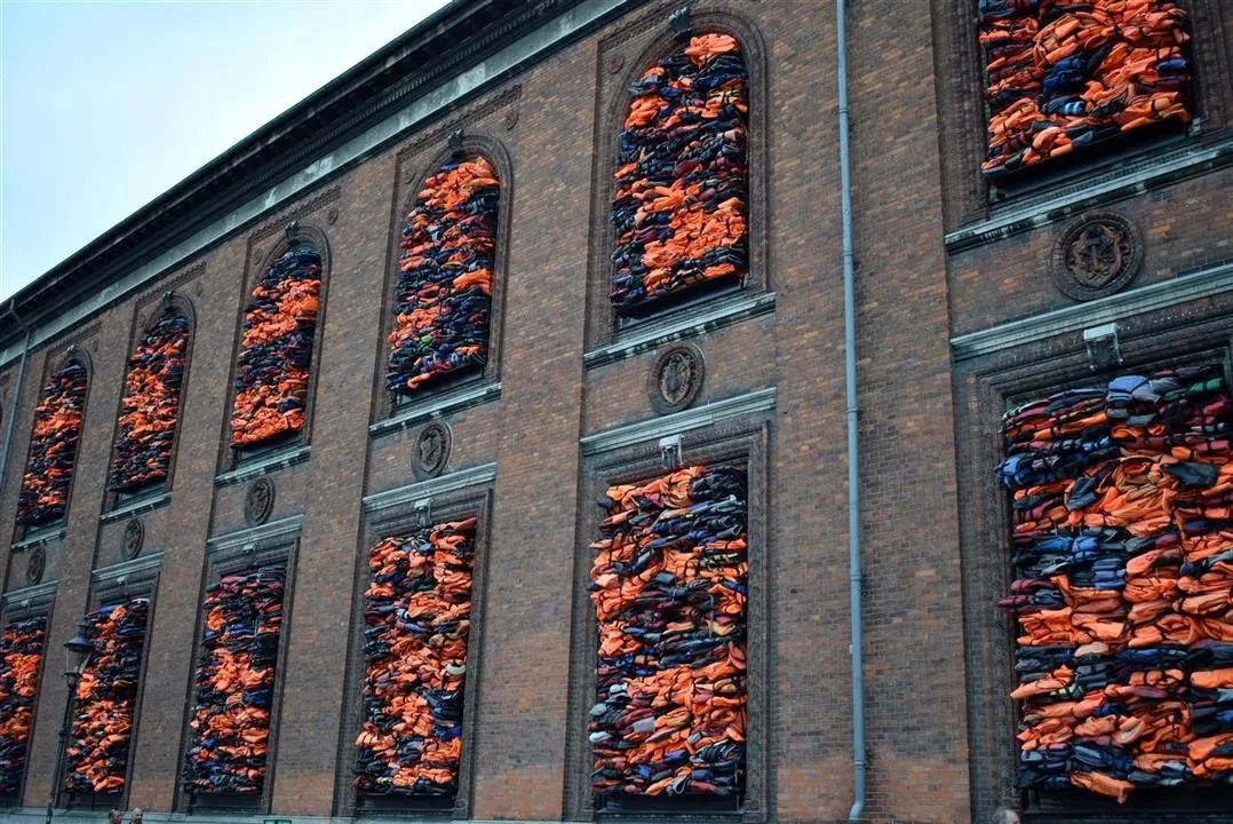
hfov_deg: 51.3
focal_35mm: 38
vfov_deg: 35.5
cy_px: 412
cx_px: 616
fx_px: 1285
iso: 400
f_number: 4.5
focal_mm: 25
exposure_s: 1/80
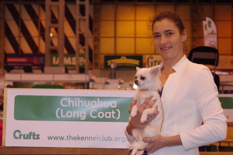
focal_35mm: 112
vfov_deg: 12.2
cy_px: 78
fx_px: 725
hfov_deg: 18.3
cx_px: 116
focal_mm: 75
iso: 6400
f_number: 8
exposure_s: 1/180
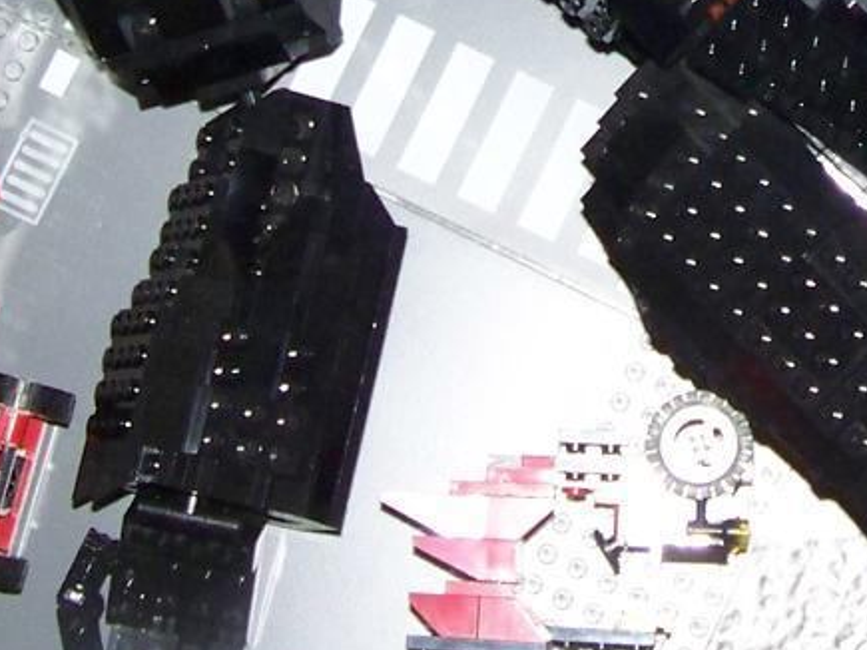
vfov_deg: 8.5
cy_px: -156
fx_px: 4332
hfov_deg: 11.4
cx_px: 723
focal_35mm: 173
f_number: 2.8
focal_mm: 8.1
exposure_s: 1/30
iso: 200
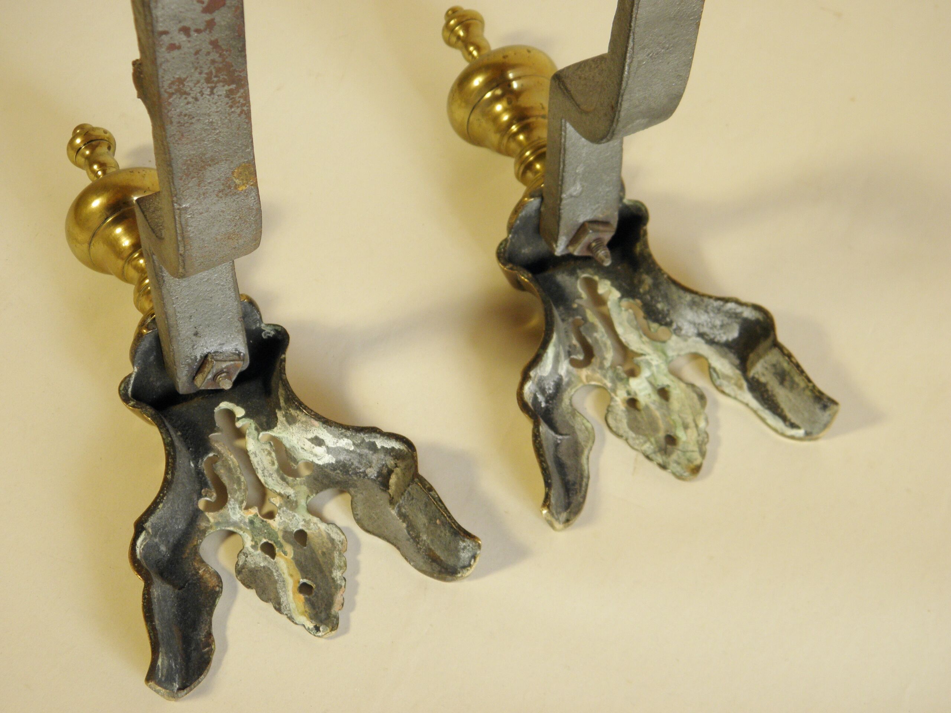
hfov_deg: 32.7
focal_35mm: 59
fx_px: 1621
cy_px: 356
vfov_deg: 24.8
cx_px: 476
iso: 125
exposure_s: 1/50
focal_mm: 10.6
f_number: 4.1
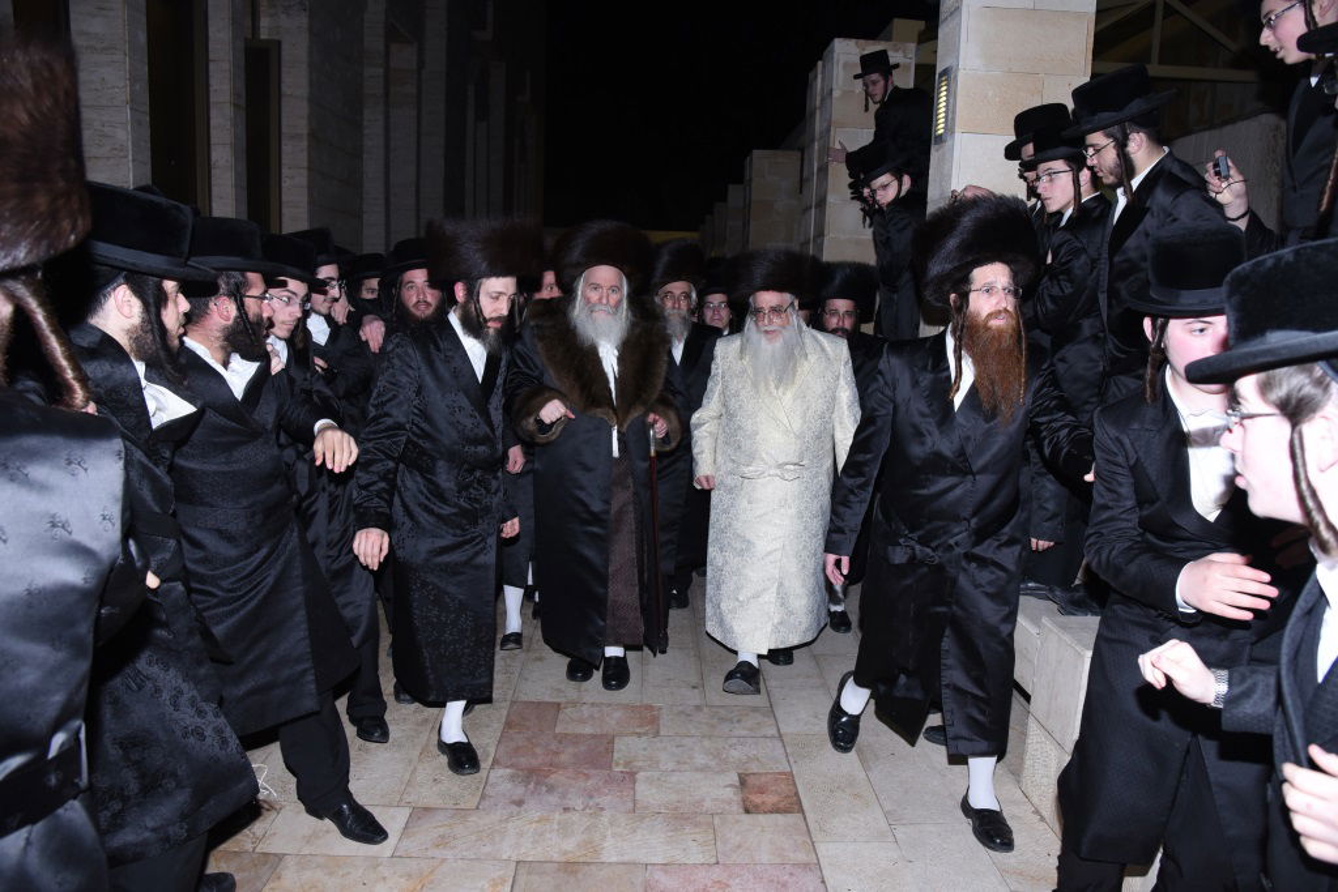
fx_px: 892
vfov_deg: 53.1
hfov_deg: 73.7
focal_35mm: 24
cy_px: 446
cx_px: 669
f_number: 5.6
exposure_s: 1/125
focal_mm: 24
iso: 1250
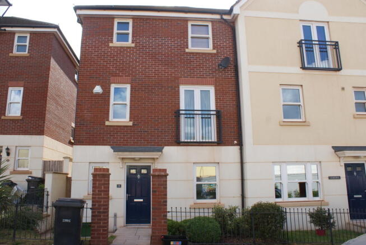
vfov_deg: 48.0
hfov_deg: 67.3
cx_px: 183
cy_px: 122
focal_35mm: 27
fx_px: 275
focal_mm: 18
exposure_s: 1/80
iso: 100
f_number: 9
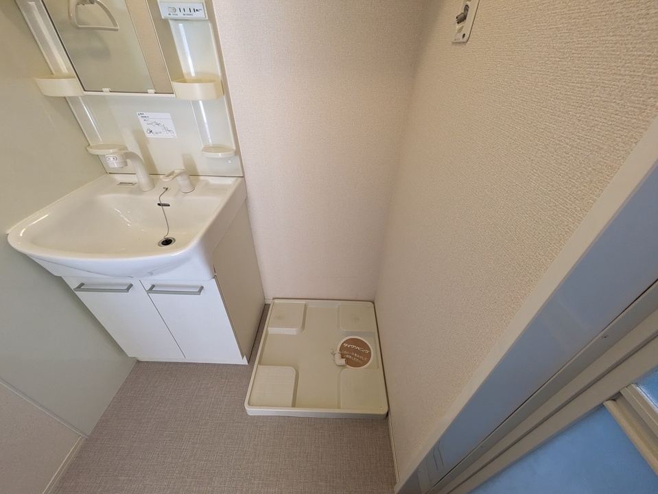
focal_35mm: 14
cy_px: 247
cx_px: 329
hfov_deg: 102.0
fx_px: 266
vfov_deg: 85.7
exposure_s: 1/60
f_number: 2.2
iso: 279
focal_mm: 1.83
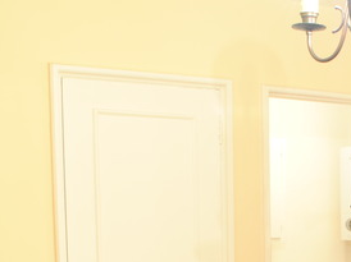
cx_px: 368
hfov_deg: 24.3
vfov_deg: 18.5
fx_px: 770
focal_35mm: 76
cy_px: 302
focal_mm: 18
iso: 100
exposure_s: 1.3
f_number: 5
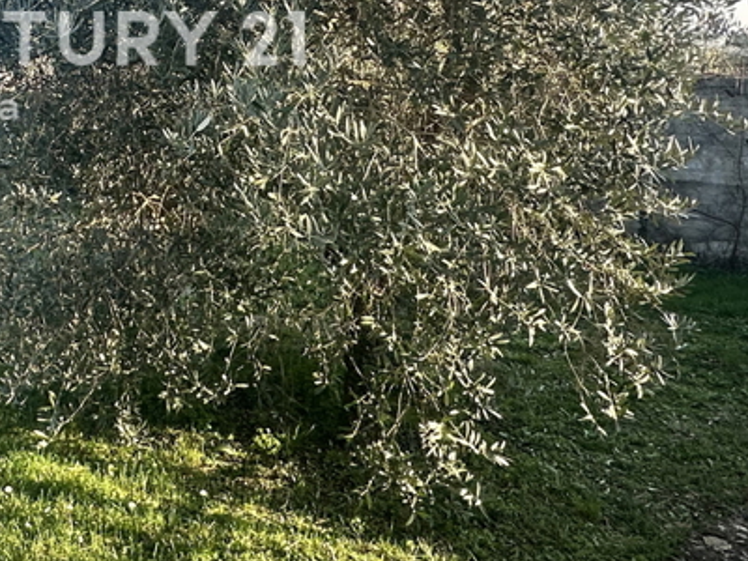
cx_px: 73
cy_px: 65
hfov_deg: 41.2
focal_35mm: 42
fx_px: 908
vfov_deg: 32.8
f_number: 2.2
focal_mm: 2.22
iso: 40
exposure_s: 1/427
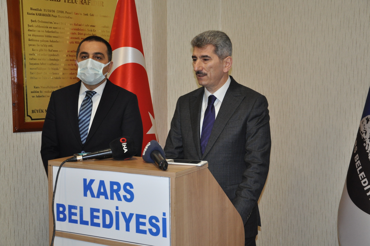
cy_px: 123
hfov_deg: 37.9
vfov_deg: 25.7
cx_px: 185
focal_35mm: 52
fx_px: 539
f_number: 4.5
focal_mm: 35
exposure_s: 1/60
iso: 800
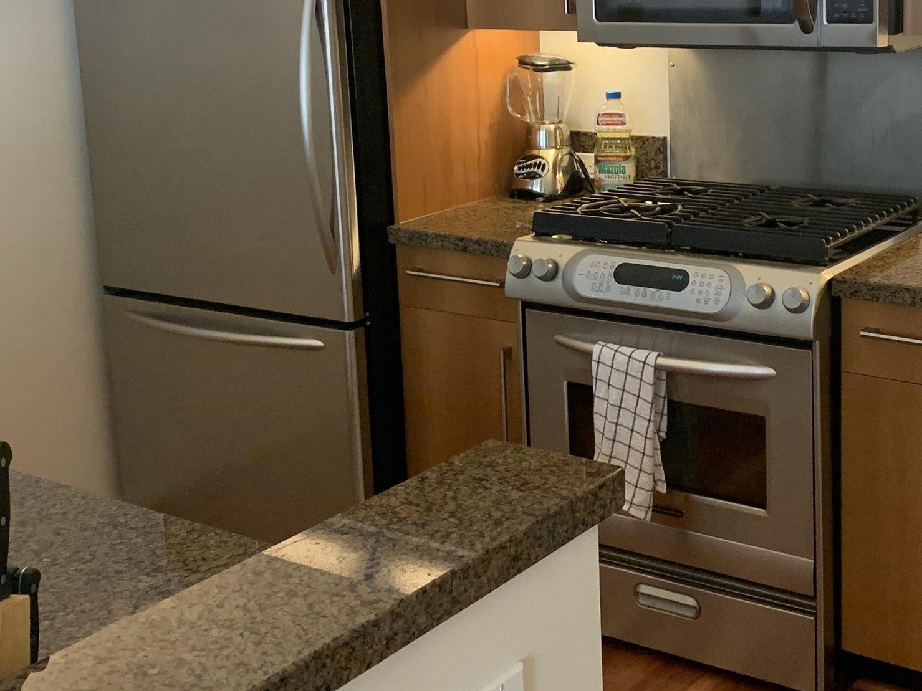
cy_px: 219
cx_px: 617
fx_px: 1438
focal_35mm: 54
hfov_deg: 35.2
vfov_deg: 26.8
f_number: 1.8
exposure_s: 1/60
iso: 250
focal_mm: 4.25
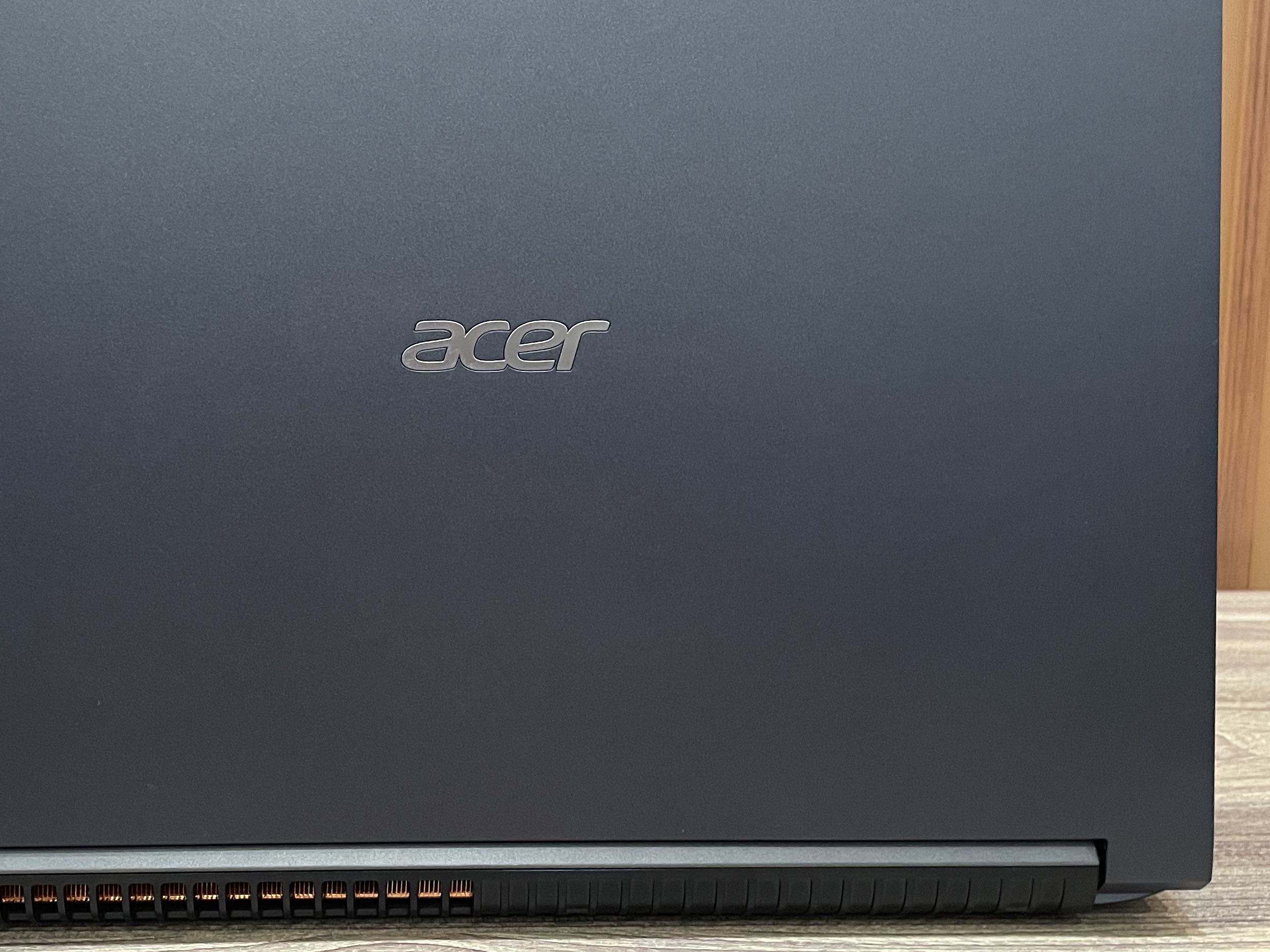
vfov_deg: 33.5
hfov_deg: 43.5
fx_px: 1577
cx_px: 463
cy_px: 399
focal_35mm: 43
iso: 400
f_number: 1.6
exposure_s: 1/50
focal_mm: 4.2
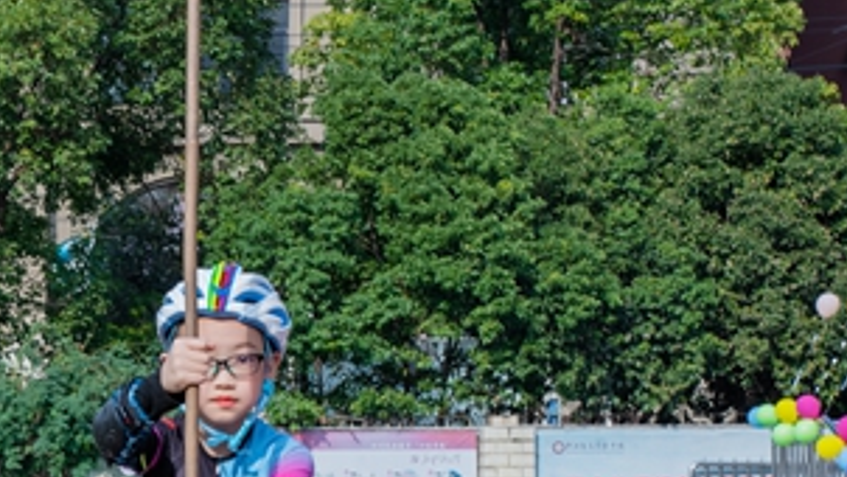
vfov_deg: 7.4
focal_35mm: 164
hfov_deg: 12.9
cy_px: 542
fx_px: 3684
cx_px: -31
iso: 400
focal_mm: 75
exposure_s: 1/320
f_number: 13
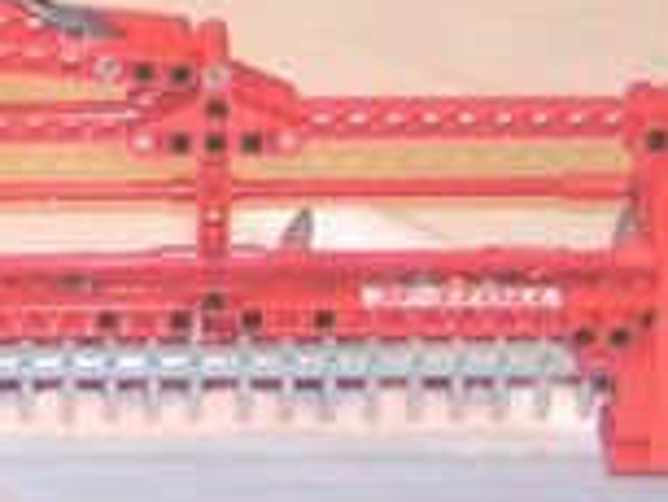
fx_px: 3071
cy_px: 127
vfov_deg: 9.3
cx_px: -572
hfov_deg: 11.4
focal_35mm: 159
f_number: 2.8
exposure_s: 1/40
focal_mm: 5.8
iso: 200
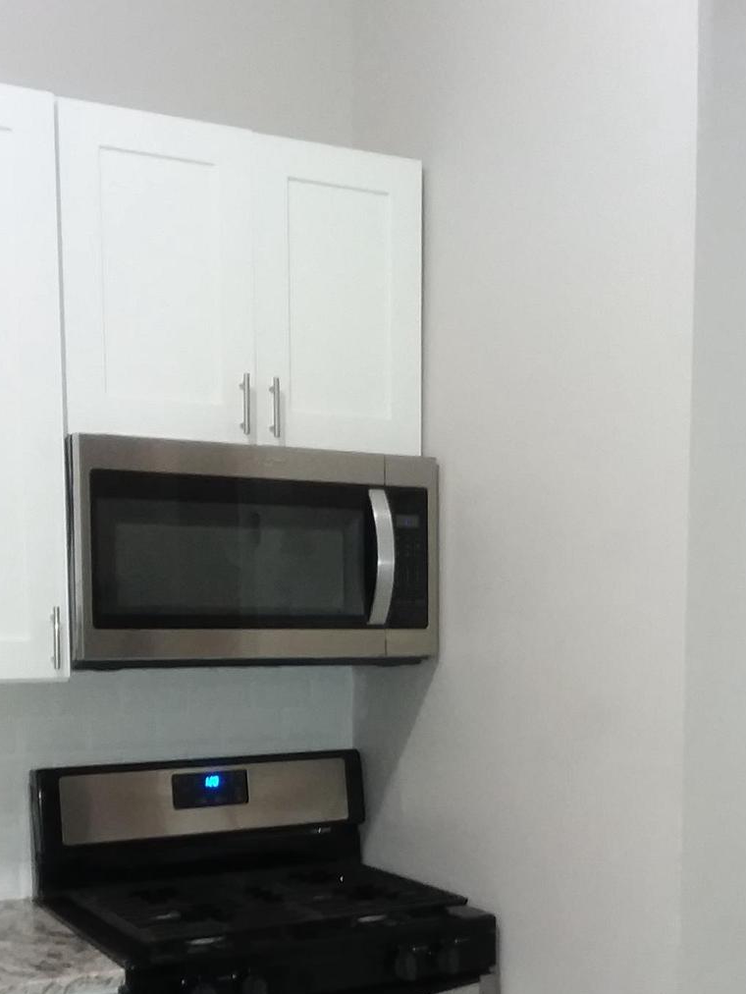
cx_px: 353
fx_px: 1263
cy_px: 707
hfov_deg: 32.9
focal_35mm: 44
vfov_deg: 42.0
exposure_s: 1/24
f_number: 1.9
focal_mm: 2.47
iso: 160
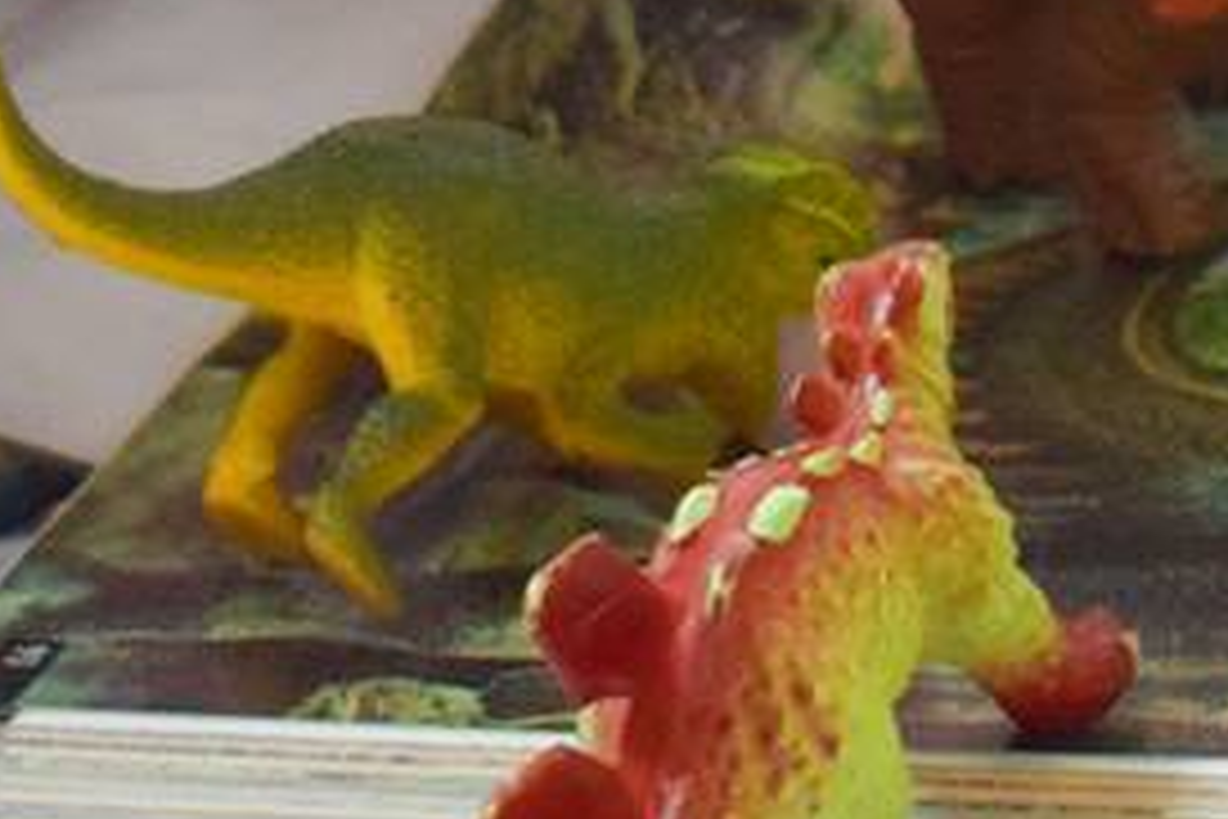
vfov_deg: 4.5
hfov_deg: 6.9
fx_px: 10198
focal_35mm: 299
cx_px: 922
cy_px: -1114
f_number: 4.5
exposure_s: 1/60
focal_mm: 34
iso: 1400
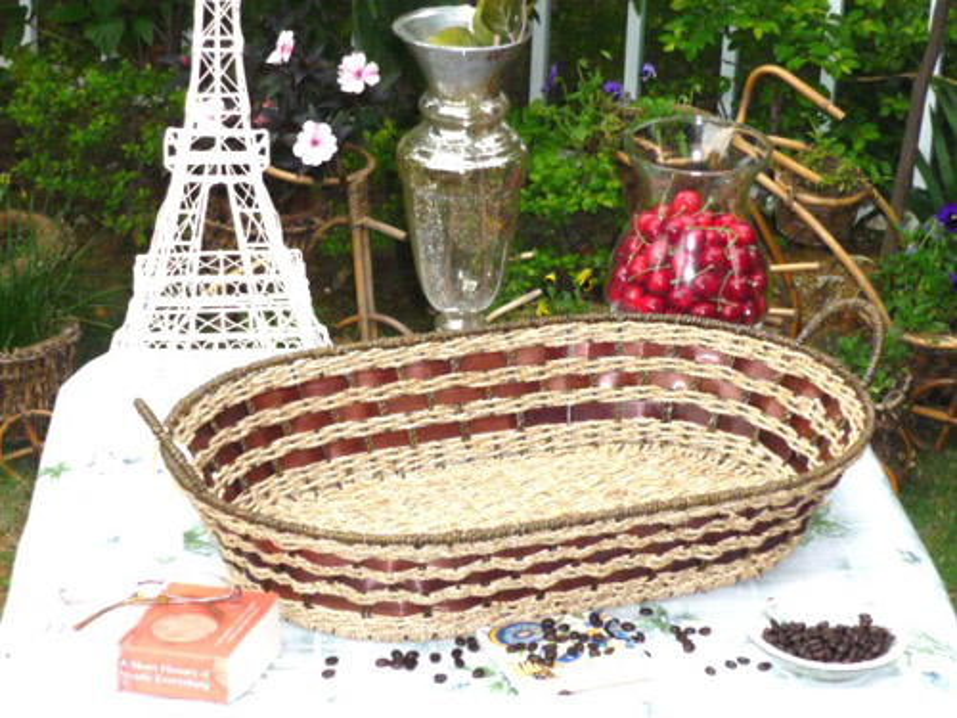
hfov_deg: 22.3
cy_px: 359
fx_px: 2433
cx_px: 478
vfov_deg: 16.8
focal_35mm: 88
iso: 320
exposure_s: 1/40
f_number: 3.4
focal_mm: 9.1
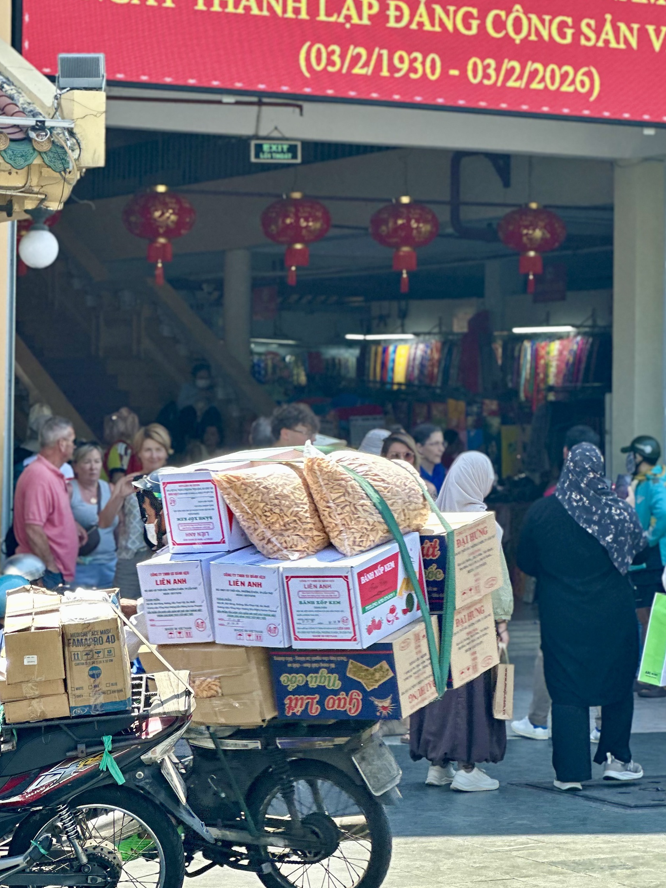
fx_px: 2950
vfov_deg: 17.1
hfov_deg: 12.9
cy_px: 333
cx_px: 387
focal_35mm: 115
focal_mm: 9
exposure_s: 1/121
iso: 25
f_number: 2.8
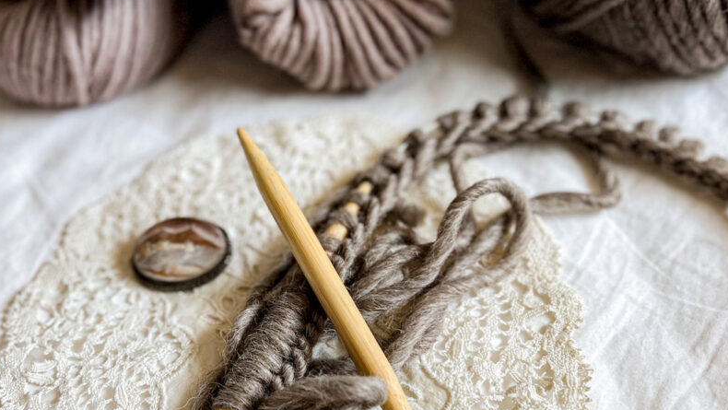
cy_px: 273
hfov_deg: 47.2
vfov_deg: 27.6
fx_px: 830
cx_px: 321
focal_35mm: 43
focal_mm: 5.7
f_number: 1.5
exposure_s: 1/90
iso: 125
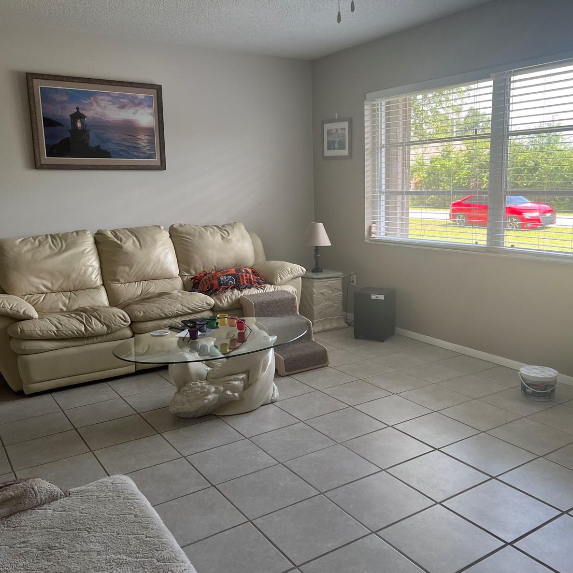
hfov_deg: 52.3
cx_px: 328
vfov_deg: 52.5
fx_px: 581
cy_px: 288
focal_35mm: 31
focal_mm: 5.7
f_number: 1.5
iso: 64
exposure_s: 1/121
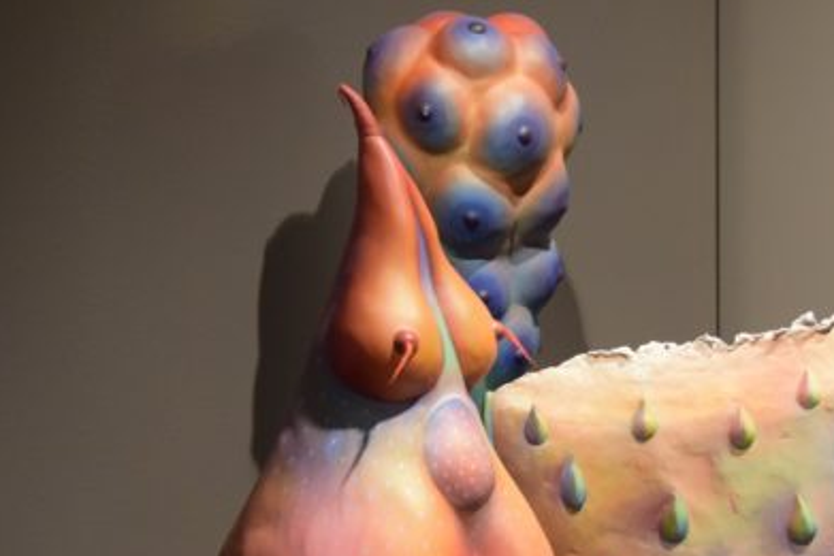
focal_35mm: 103
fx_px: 2387
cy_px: 387
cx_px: 488
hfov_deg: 19.8
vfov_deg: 13.3
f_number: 4.5
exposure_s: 1/60
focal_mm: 42
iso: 1800
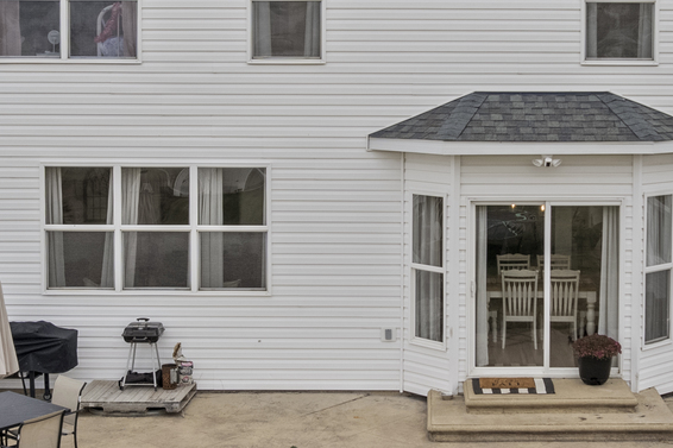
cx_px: 460
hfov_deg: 31.6
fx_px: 1177
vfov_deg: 21.5
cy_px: 247
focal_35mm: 63
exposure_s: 1/320
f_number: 2.8
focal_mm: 8.38
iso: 100
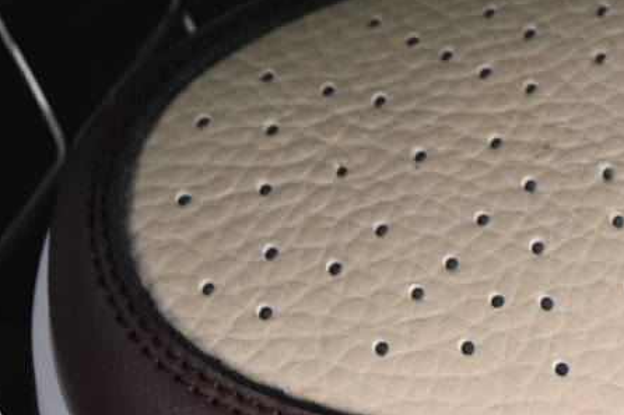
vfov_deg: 2.9
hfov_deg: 4.3
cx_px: 1423
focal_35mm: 468
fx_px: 8109
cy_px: -365
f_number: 6.3
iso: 160
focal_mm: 50
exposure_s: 1/60
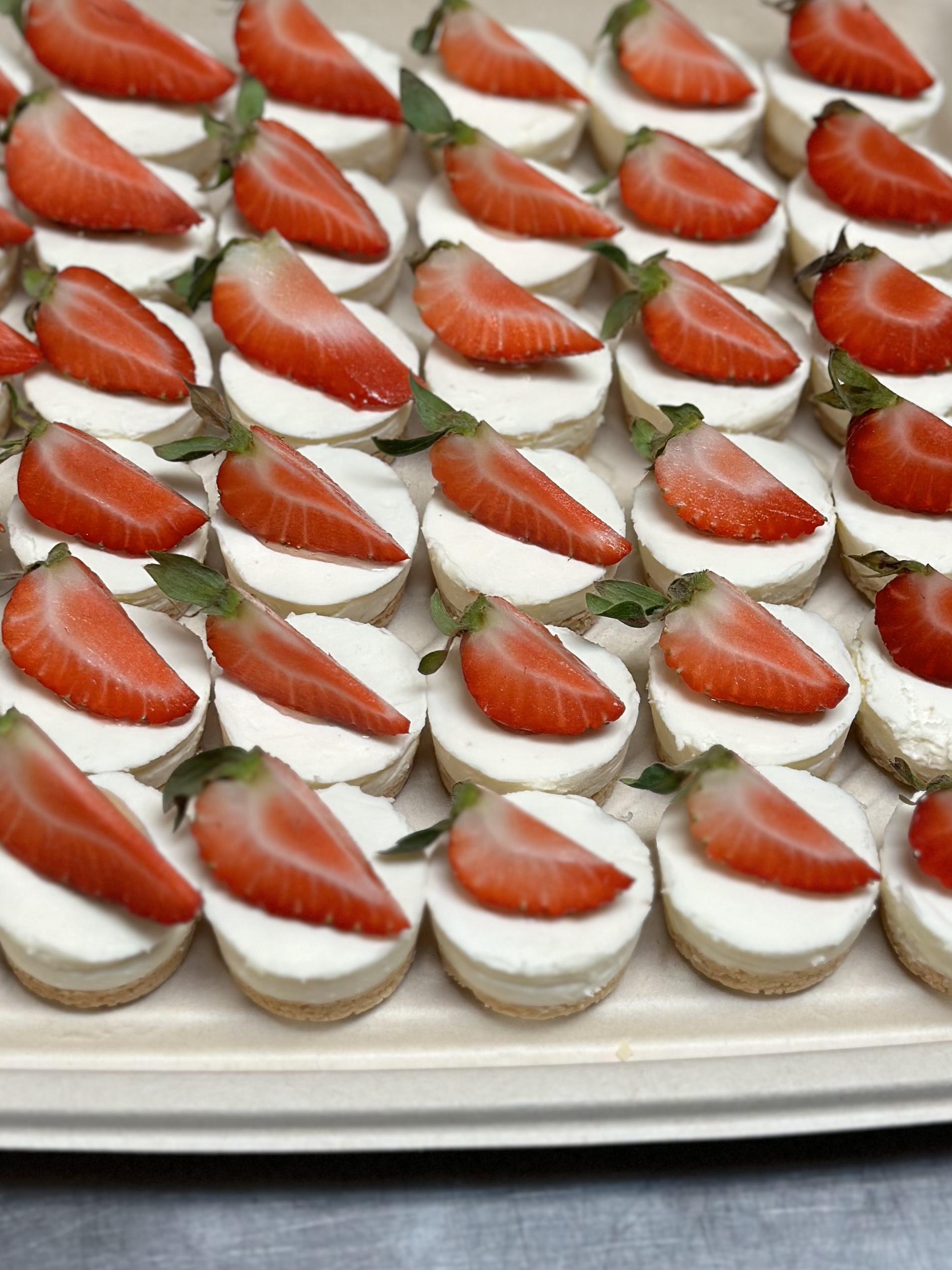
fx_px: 2787
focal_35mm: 76
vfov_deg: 25.6
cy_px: 465
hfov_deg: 19.4
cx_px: 399
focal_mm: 6.86
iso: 80
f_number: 1.78
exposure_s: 1/67
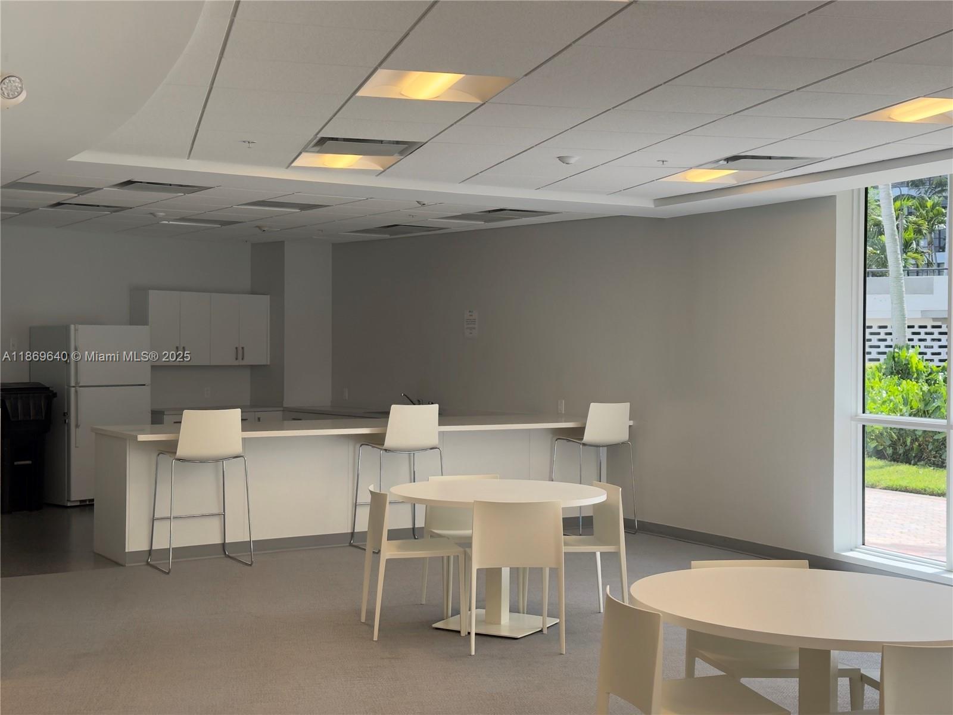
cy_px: 358
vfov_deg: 30.3
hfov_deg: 39.7
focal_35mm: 48
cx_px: 476
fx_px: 1321
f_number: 1.78
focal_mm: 6.76
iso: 64
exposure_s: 1/204
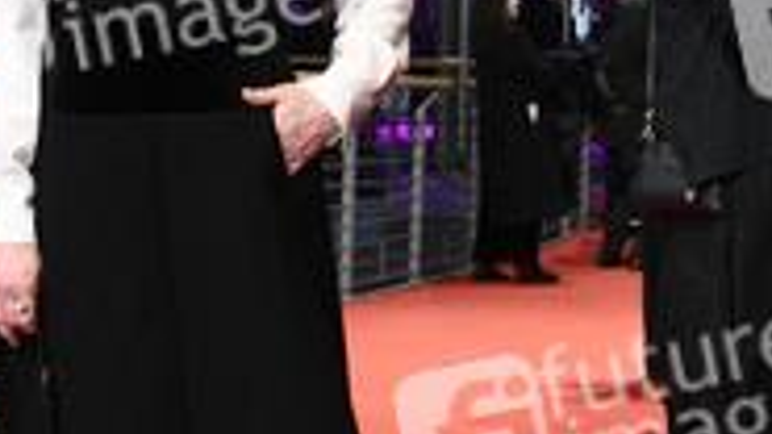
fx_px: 2681
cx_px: 230
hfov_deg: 16.3
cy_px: 209
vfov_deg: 9.3
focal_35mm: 131
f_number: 5.6
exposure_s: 1/200
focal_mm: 58
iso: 5000
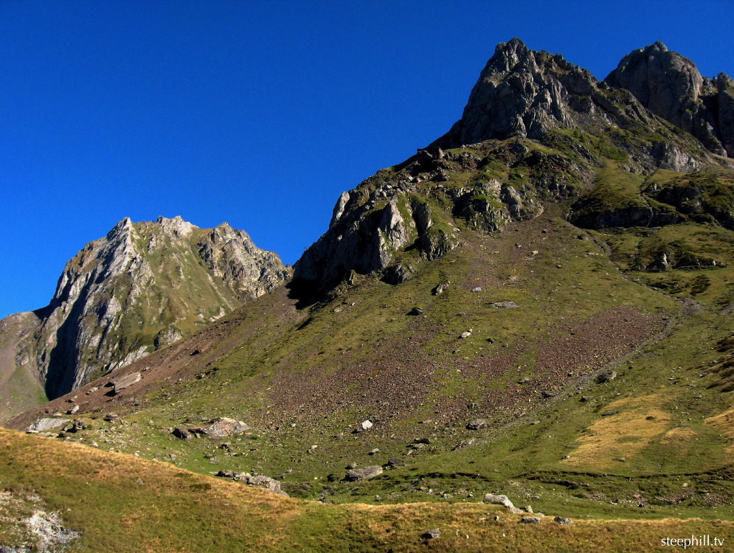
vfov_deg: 36.9
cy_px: 276
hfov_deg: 47.8
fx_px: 828
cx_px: 367
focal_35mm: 39
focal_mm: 8
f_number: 4.8
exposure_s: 1/356
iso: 100
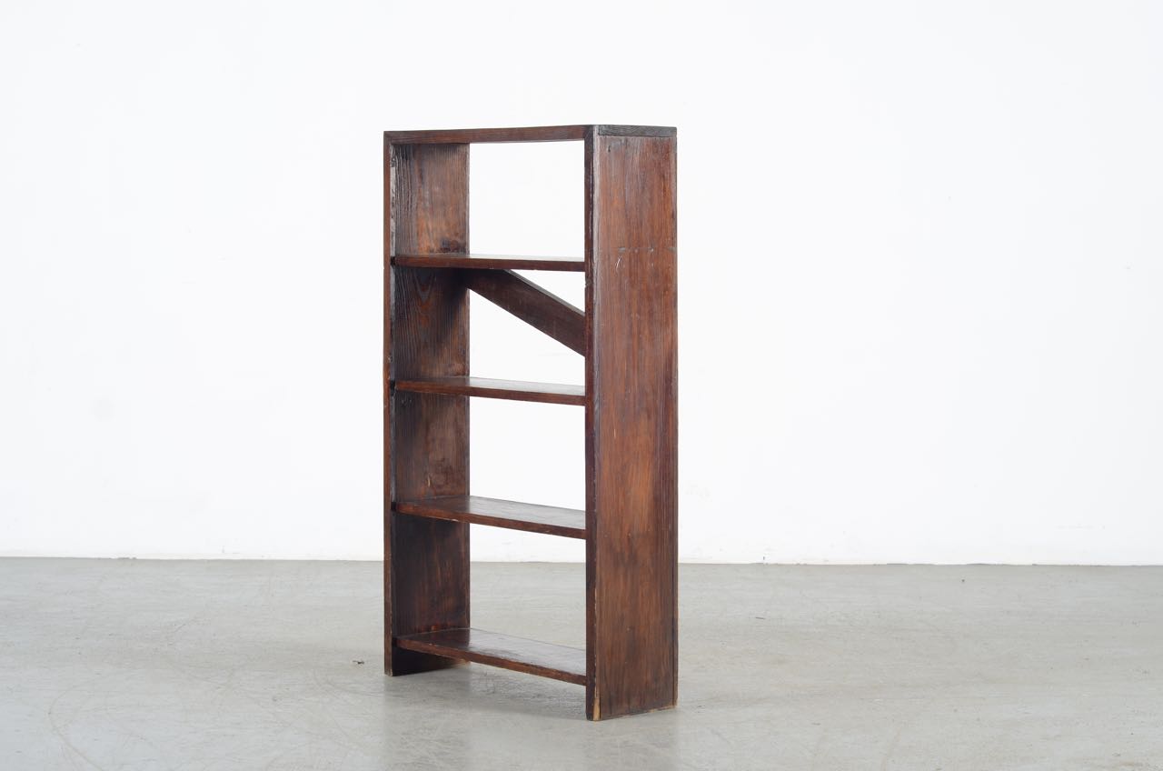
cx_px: 582
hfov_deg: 27.0
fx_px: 2418
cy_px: 386
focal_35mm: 75
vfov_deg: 18.1
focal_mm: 50
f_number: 5.6
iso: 100
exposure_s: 1/125
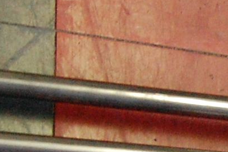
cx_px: 450
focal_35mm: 268
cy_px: 172
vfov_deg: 5.1
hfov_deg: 7.4
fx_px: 1697
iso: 1600
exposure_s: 1/40
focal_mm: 24
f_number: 4.5
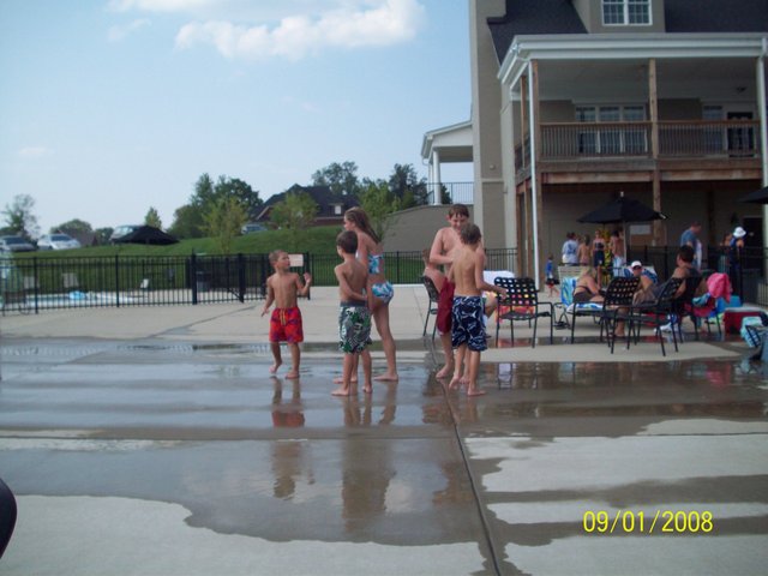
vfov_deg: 38.7
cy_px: 288
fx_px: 821
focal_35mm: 37
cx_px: 384
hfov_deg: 50.1
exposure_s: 1/361
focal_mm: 6.2
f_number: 5.6
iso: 80
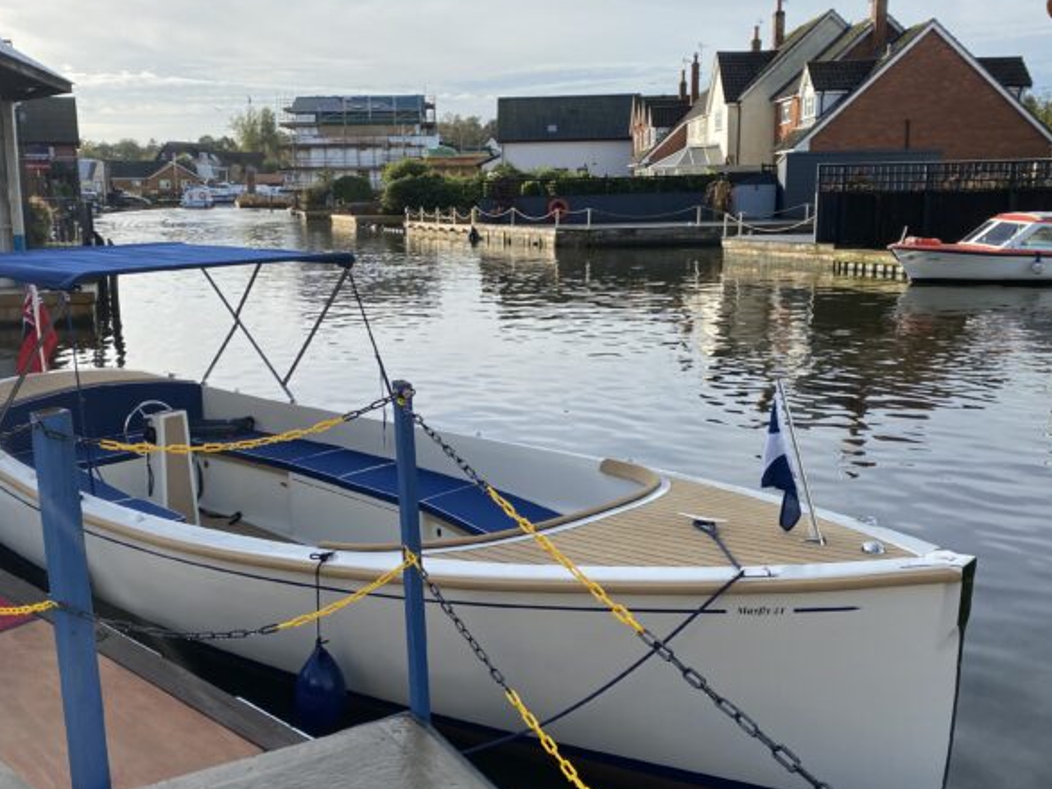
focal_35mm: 34
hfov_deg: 53.9
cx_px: 473
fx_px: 1033
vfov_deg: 41.8
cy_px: 382
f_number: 1.8
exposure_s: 1/2105
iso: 32
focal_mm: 4.25
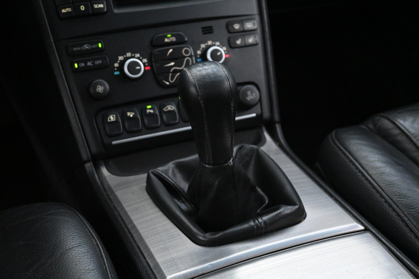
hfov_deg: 45.0
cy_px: 140
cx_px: 210
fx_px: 506
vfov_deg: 30.8
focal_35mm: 44
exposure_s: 1/50
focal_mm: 29
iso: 9000
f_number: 4.8
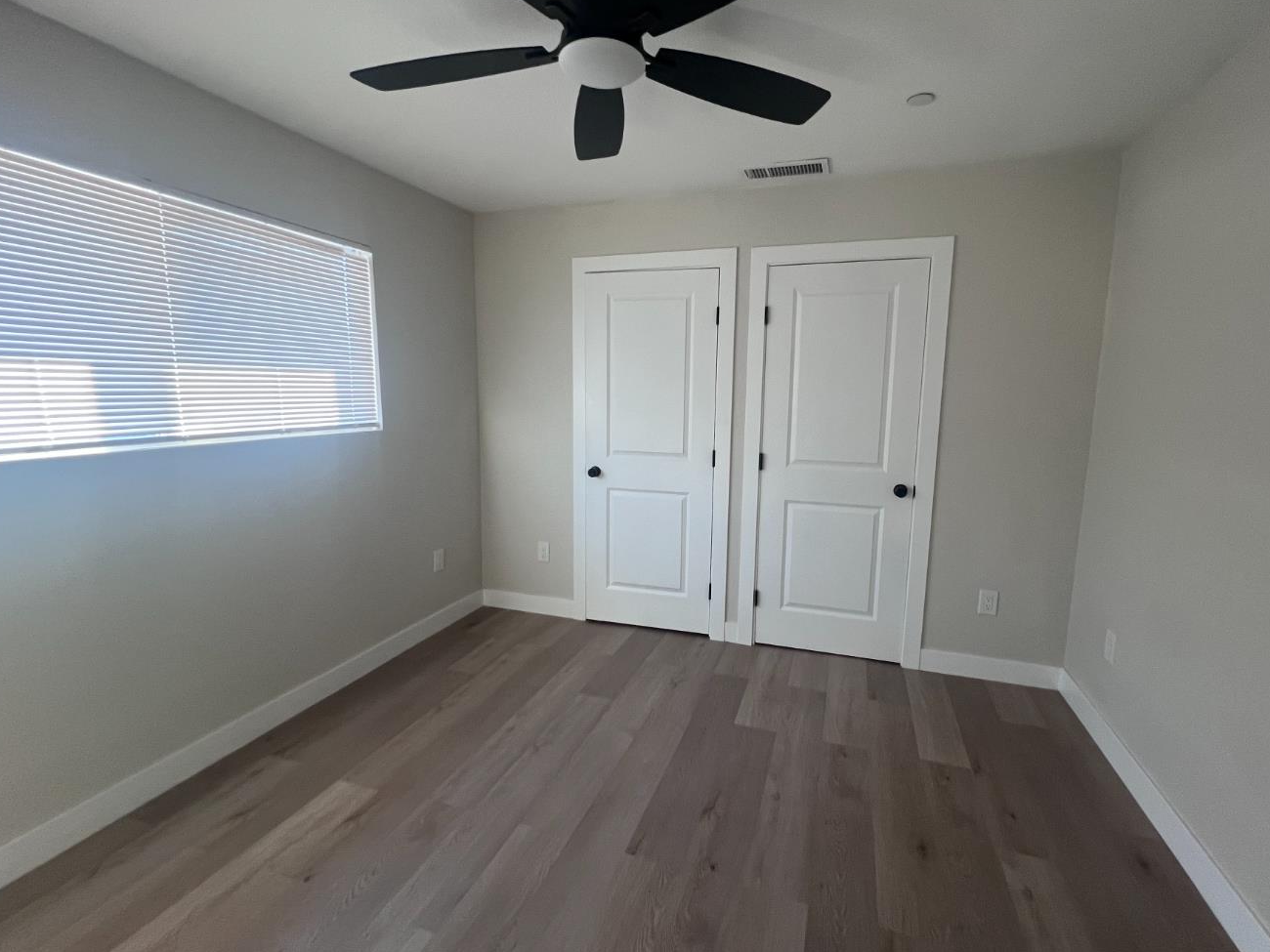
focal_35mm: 15
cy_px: 473
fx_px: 550
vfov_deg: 81.7
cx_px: 657
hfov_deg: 98.1
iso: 200
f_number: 1.8
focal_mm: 1.57
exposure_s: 1/120
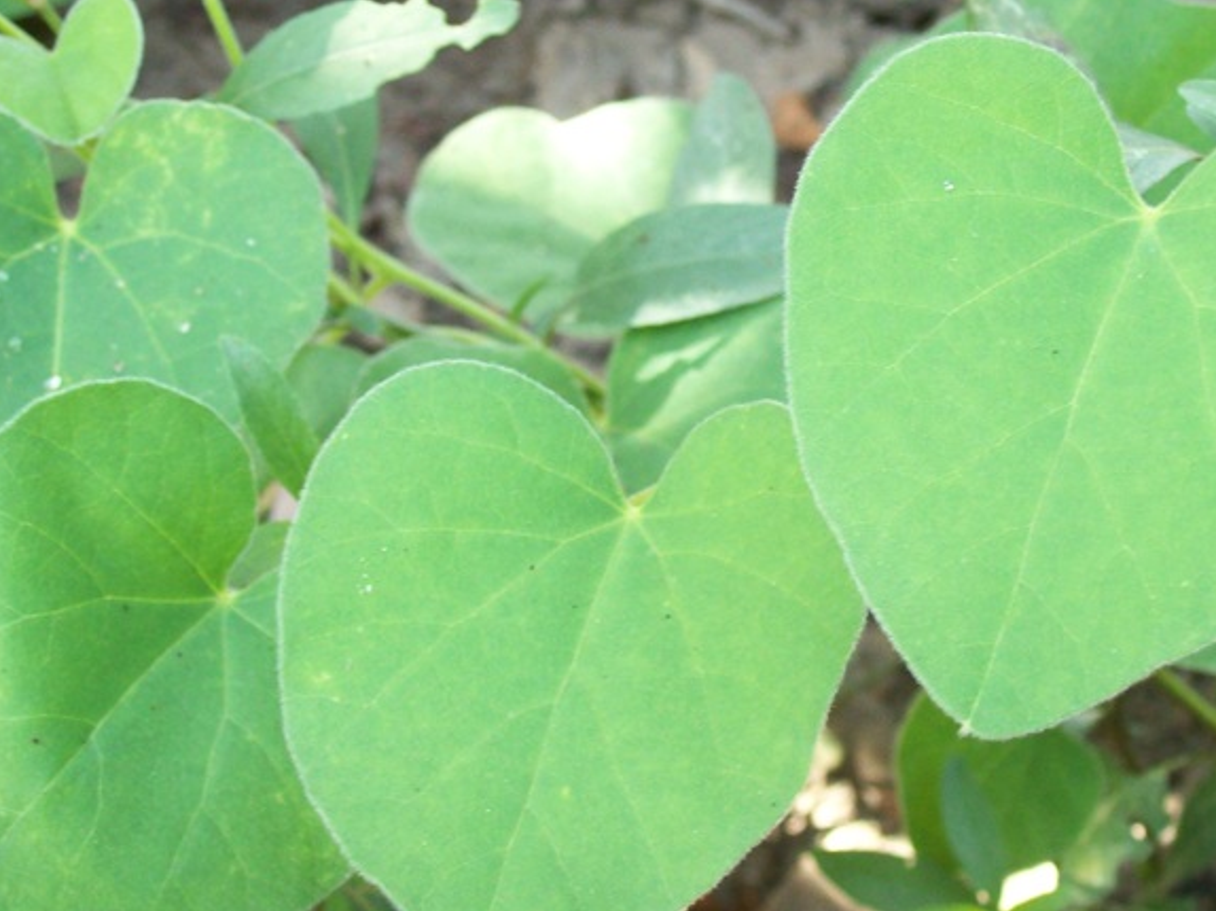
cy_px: 361
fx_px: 2739
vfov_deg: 18.9
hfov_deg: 25.0
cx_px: 725
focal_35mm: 78
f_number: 3.4
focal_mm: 9.4
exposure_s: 1/51
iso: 160
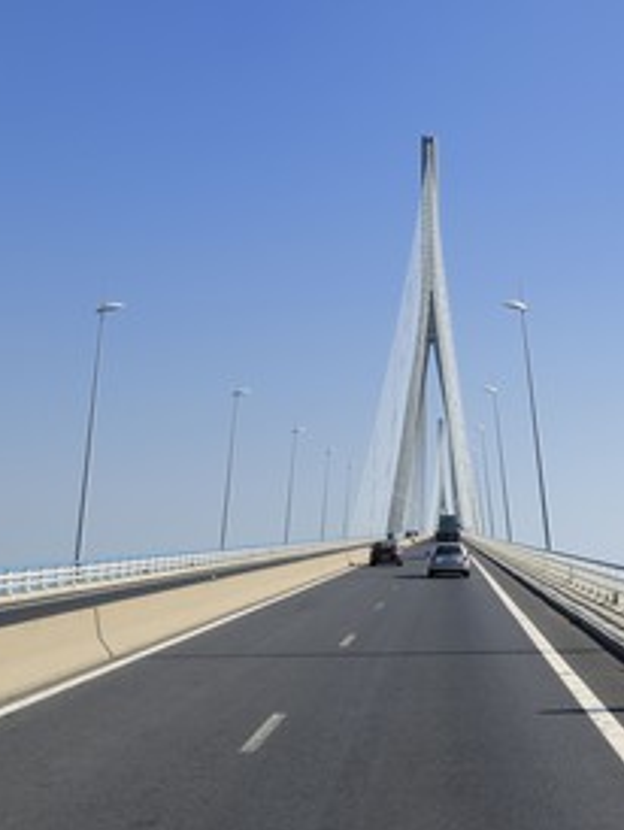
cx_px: 588
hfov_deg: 25.2
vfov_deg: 34.3
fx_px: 1344
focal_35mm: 56
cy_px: 409
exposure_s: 1/800
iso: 400
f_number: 9
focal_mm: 38
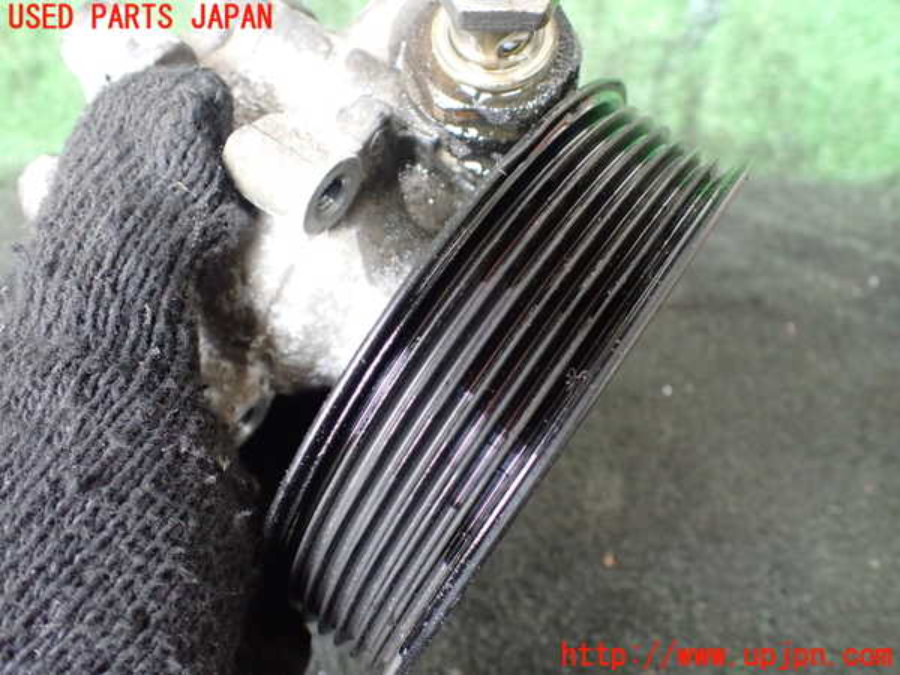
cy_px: 338
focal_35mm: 30
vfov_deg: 46.8
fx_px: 780
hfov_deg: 60.0
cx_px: 450
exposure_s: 1/60
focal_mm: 5.4
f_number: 2.3
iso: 800
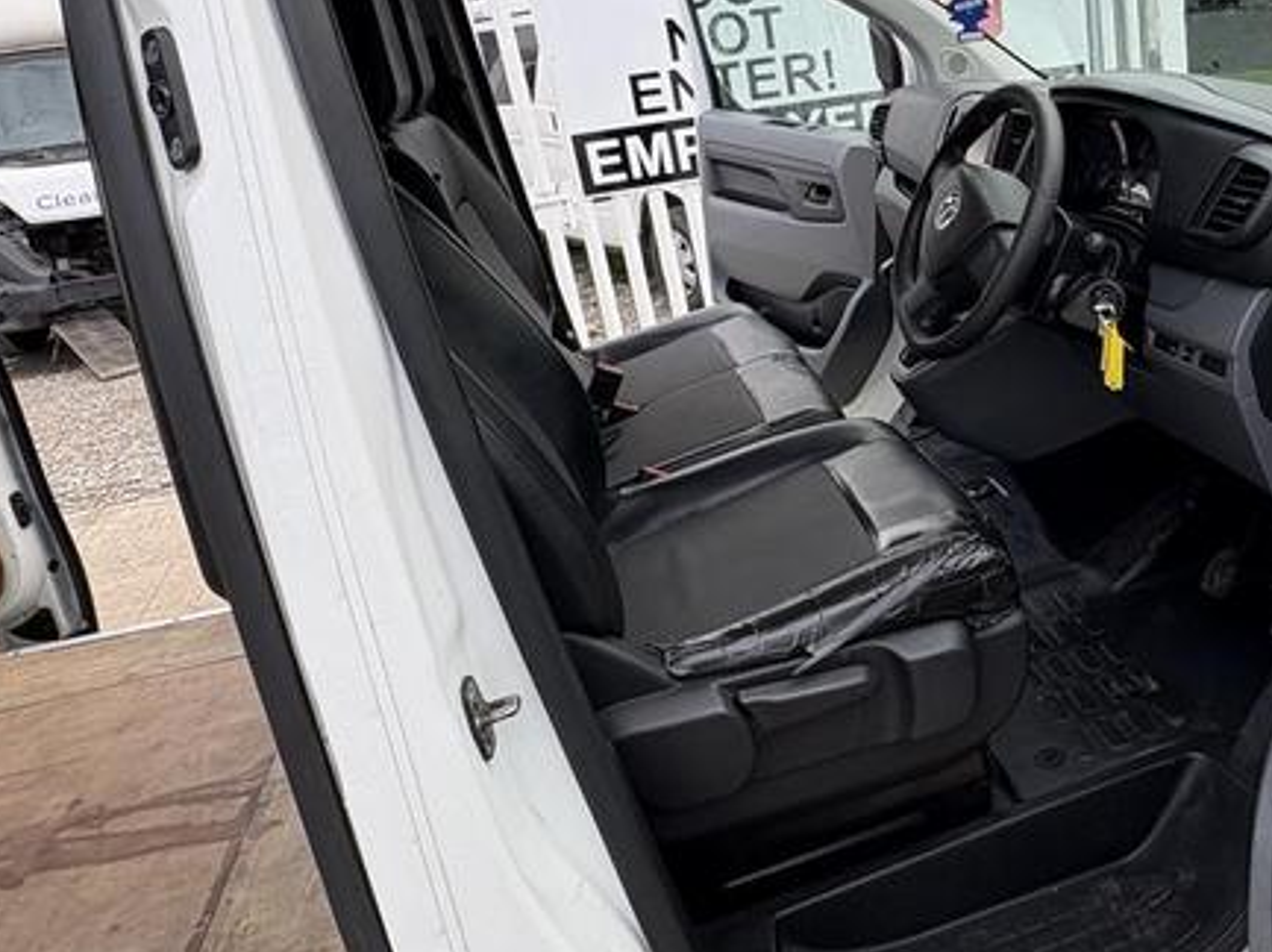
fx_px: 1065
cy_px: 323
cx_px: 964
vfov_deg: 47.4
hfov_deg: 58.3
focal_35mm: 29
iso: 64
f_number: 2.2
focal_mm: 2.22
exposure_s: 1/197
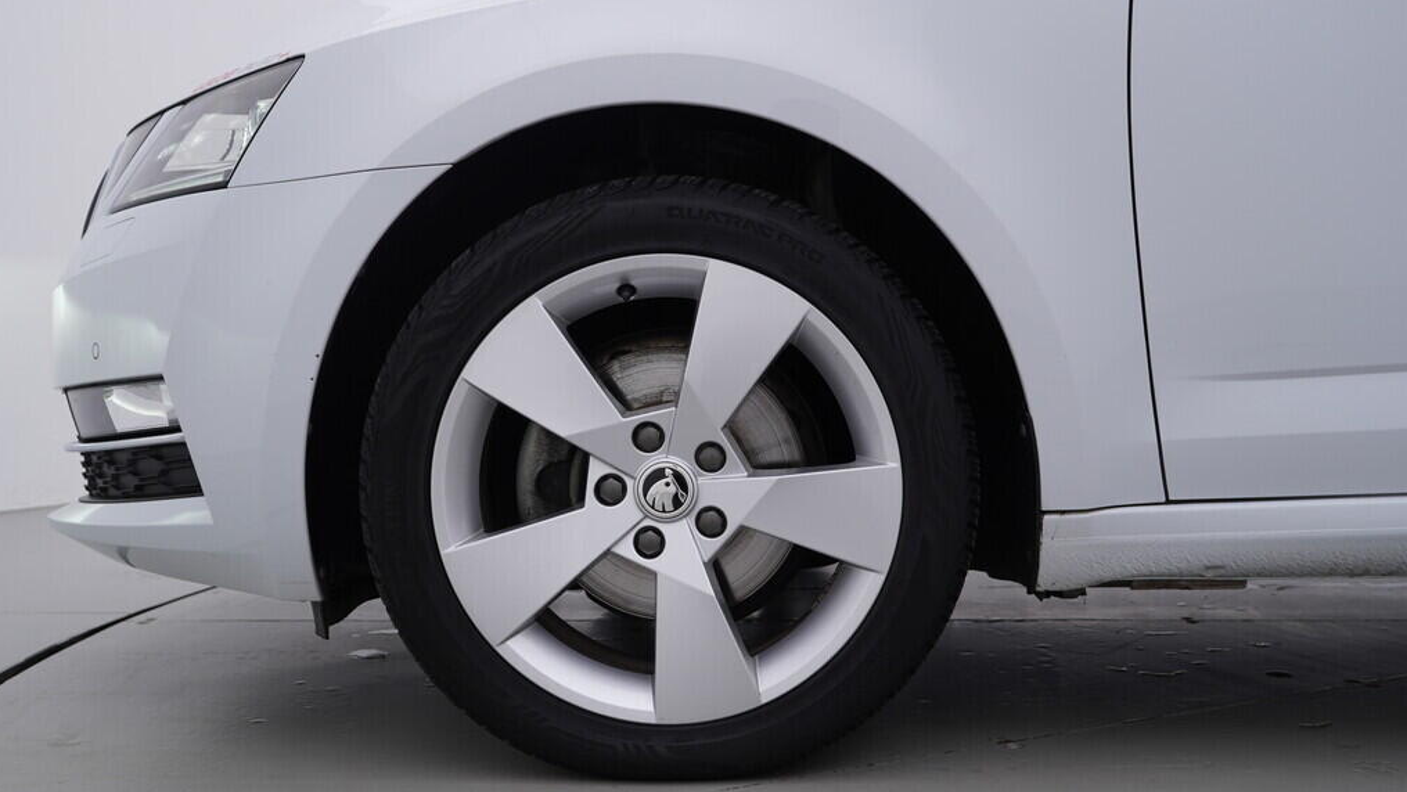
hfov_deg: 52.8
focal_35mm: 38
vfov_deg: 31.2
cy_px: 448
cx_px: 701
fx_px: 1418
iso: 125
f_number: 4.5
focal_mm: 24
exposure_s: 1/100
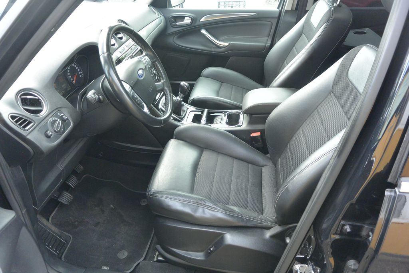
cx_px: 204
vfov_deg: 47.9
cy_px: 136
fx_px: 307
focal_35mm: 27
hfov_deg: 67.4
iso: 400
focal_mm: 10
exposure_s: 1/125
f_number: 3.5
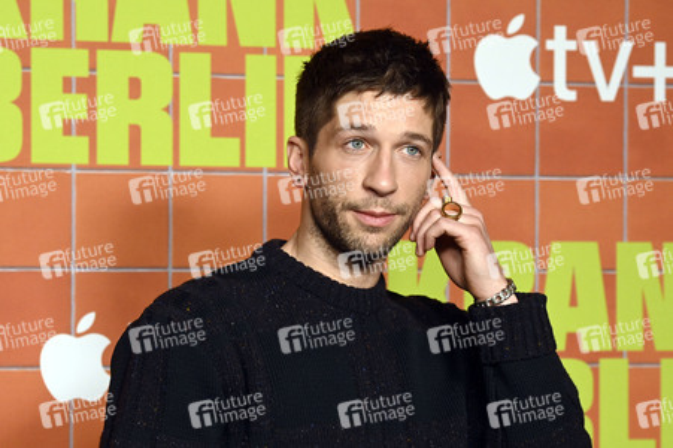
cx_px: 336
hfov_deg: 20.4
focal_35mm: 100
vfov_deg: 13.7
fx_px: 1868
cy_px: 224
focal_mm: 100
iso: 4000
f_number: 6.3
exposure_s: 1/500
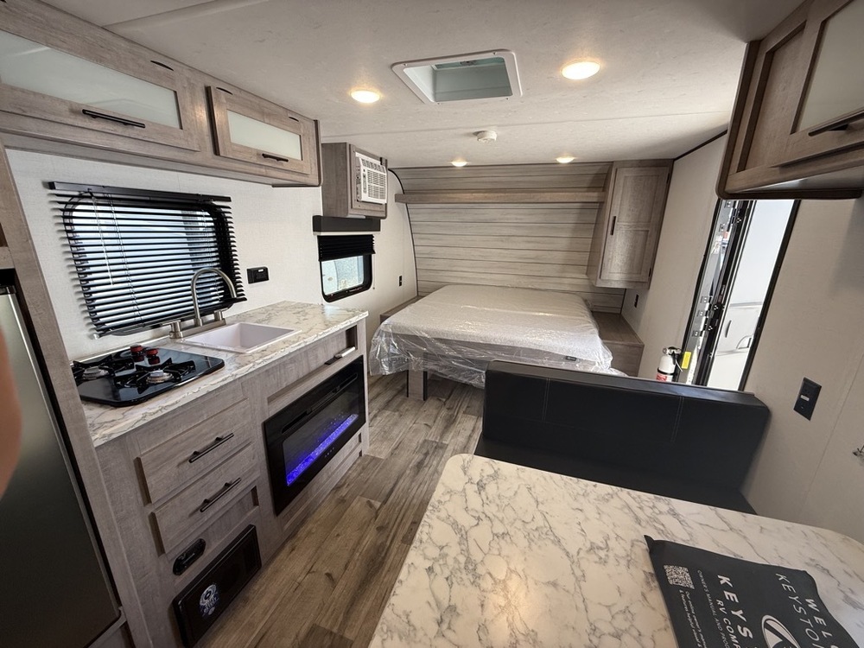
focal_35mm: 14
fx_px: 349
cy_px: 324
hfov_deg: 102.1
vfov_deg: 85.7
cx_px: 432
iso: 125
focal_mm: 2.22
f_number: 2.2
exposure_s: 1/99
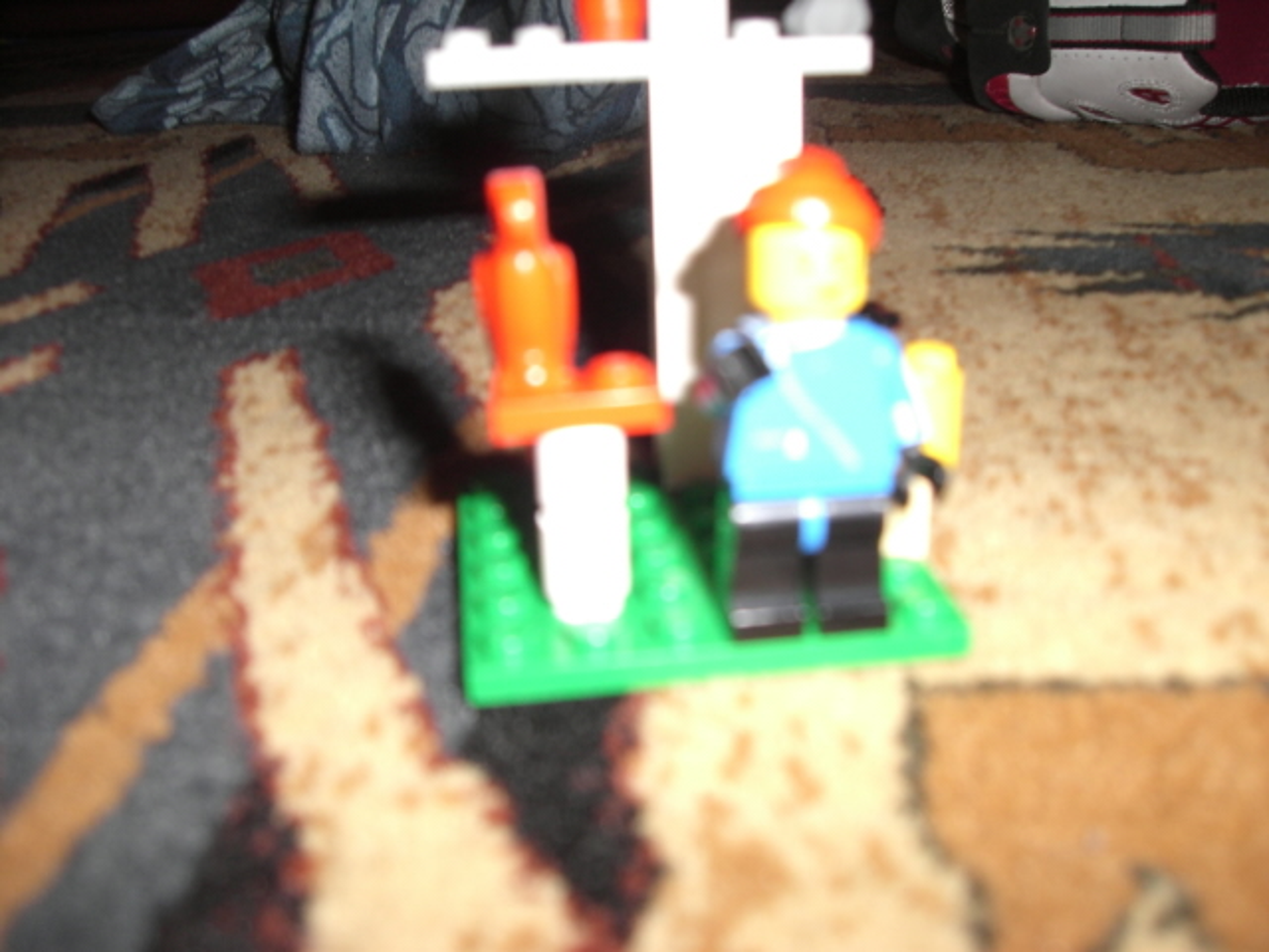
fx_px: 1393
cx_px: 634
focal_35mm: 38
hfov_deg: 49.0
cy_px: 476
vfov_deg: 37.7
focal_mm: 6.2
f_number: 2.7
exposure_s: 1/60
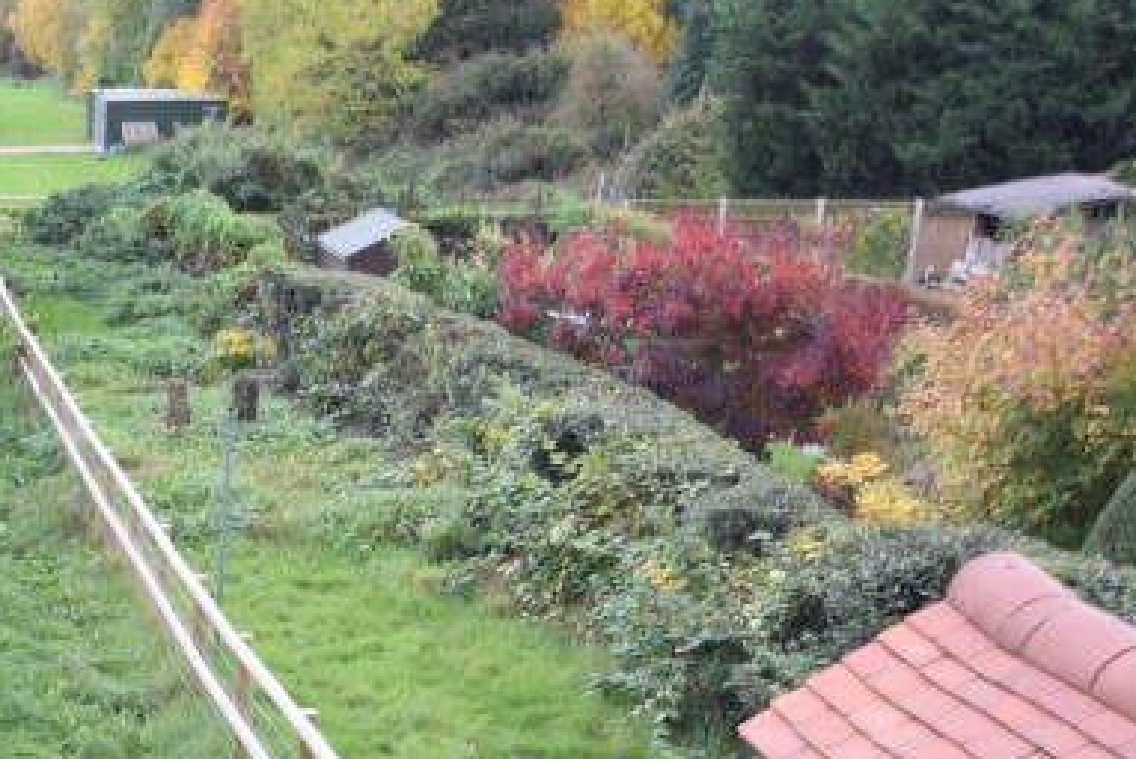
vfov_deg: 19.2
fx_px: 2157
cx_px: -202
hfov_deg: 26.5
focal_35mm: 68
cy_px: 805
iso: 800
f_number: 5
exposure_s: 1/100
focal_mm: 17
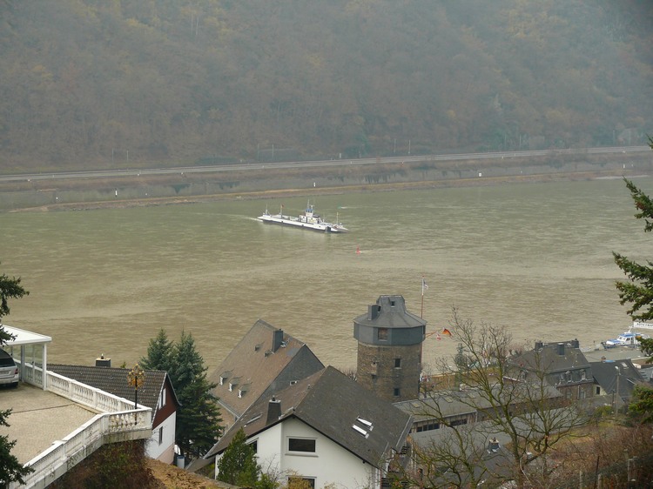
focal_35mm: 91
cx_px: 326
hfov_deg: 21.5
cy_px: 244
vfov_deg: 16.2
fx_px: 1716
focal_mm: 19.3
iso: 100
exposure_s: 1/100
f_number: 3.2
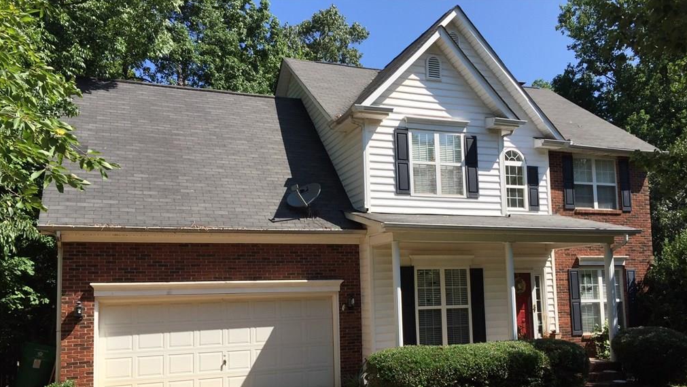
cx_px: 344
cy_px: 259
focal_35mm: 32
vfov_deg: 36.3
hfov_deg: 61.0
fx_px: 583
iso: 32
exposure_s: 1/1582
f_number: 2.2
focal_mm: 4.15
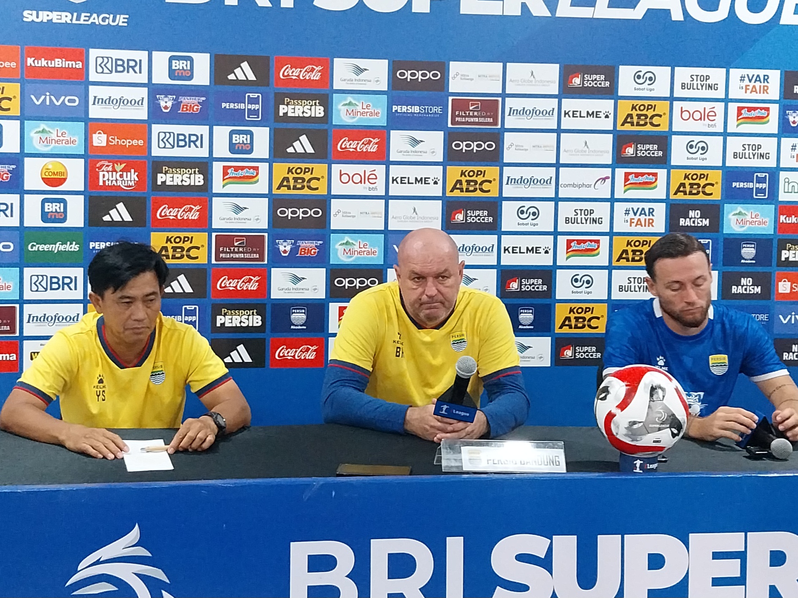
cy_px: 299
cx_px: 399
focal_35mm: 26
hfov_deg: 67.3
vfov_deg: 53.1
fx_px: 599
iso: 320
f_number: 1.8
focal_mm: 4
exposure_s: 1/25
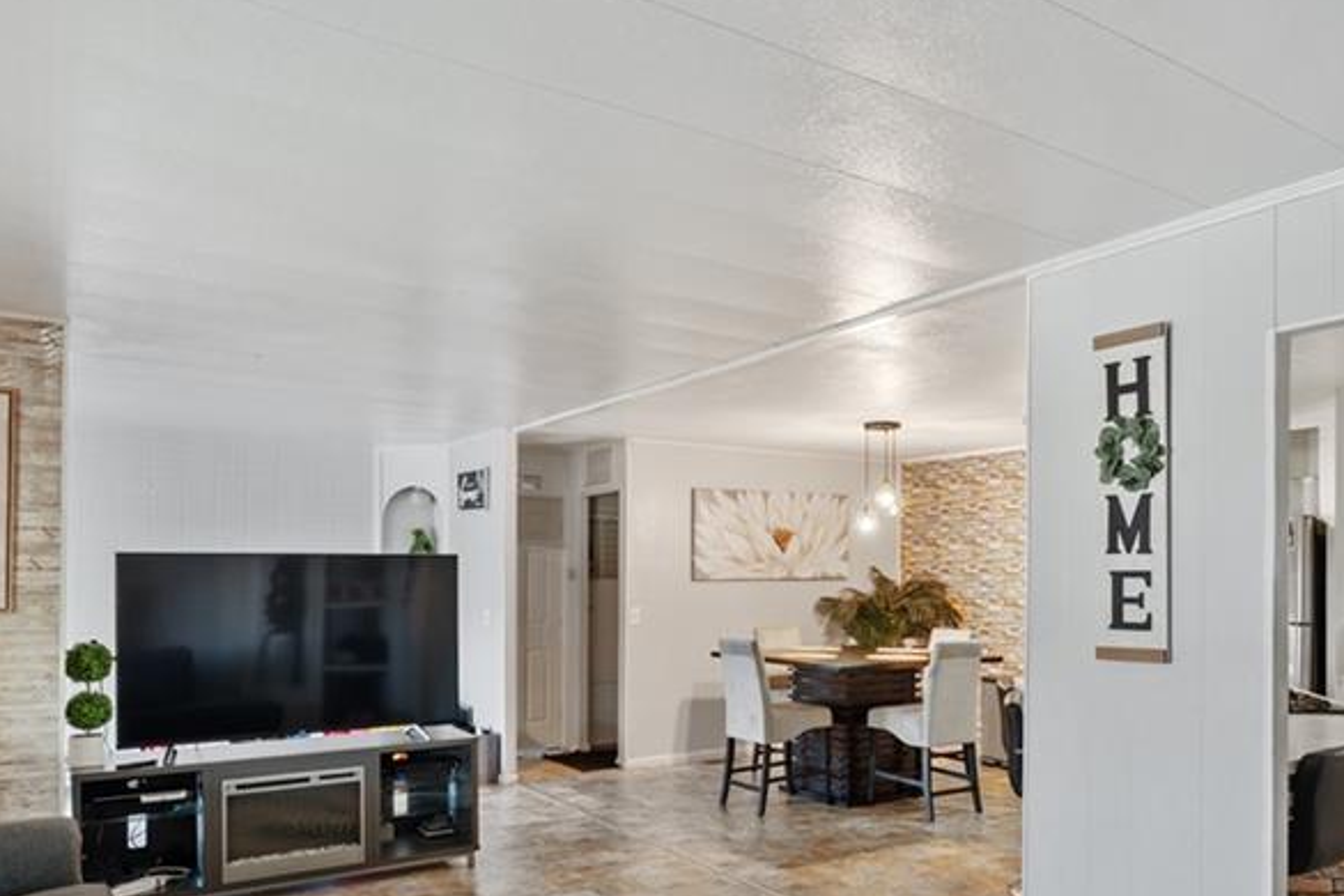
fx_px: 1045
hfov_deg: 65.2
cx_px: 765
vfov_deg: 45.8
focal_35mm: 28
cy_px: 584
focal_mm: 16
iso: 250
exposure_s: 2.5
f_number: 7.1
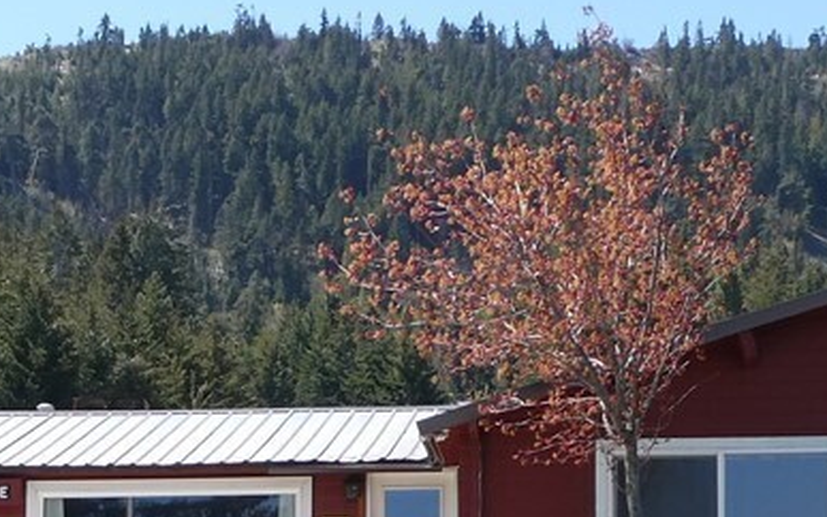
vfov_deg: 9.5
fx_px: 3066
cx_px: 2
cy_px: 639
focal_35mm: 136
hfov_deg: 15.1
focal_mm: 5.4
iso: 80
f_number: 3.5
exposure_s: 1/500
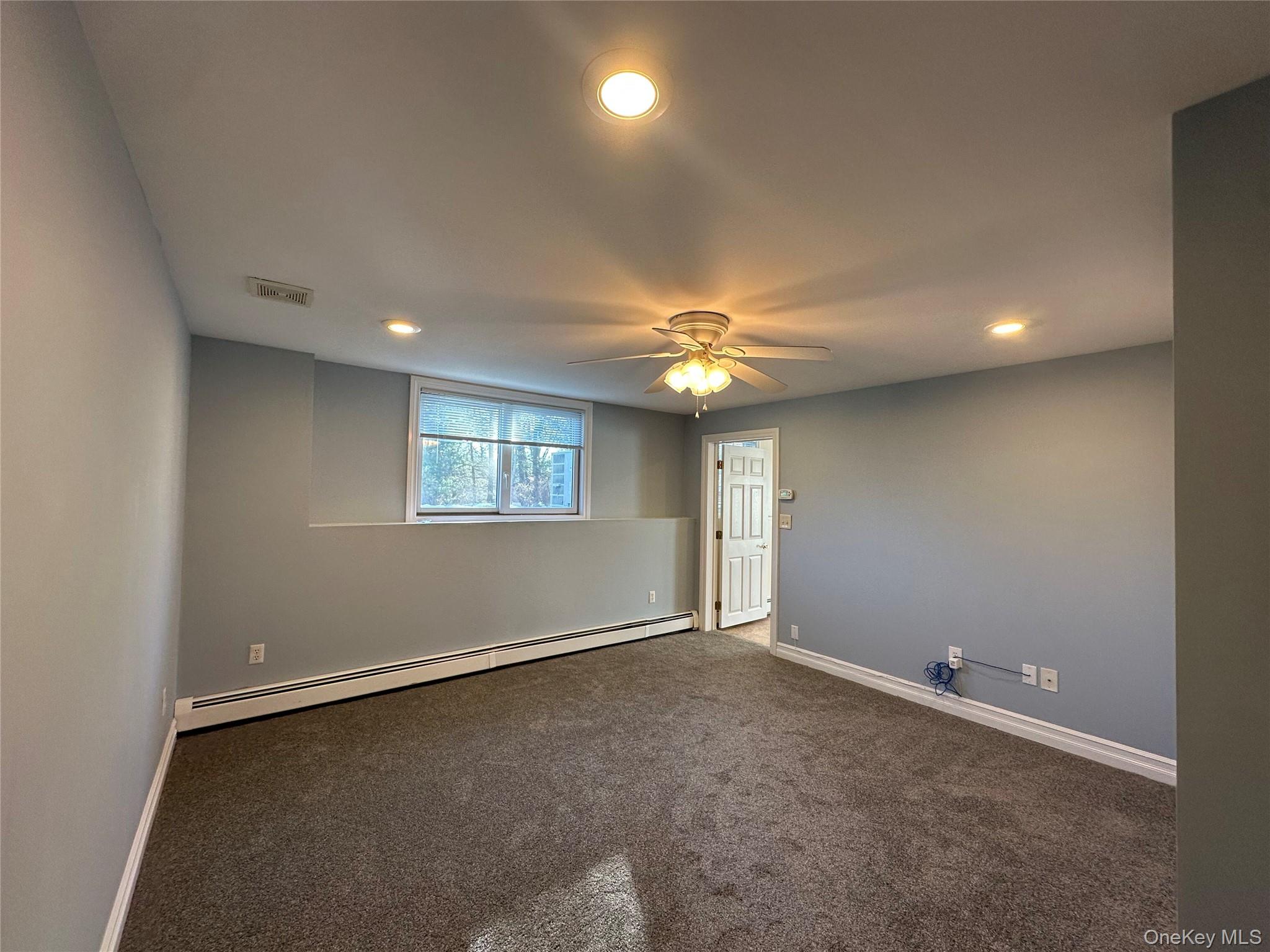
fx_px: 514
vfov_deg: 85.7
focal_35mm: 14
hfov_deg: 102.1
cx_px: 635
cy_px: 476
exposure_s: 1/120
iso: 100
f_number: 2.2
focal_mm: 2.22
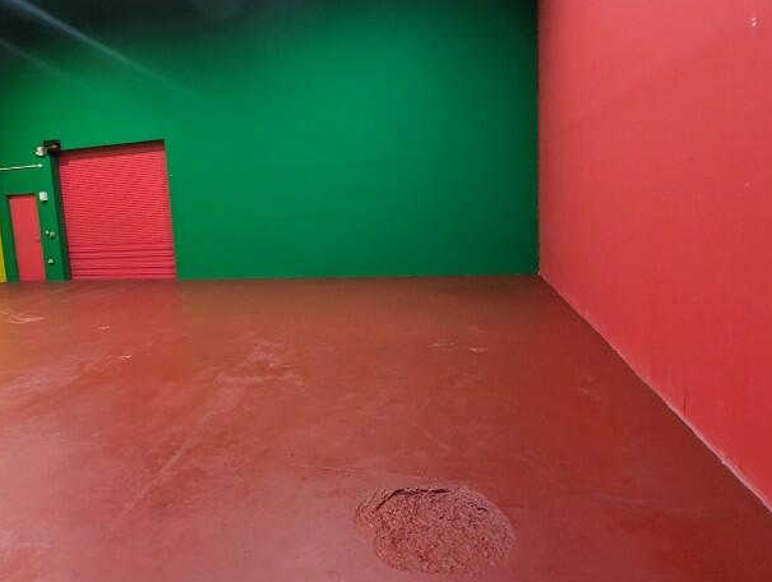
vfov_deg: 61.1
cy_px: 265
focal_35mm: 22
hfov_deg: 75.1
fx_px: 492
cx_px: 295
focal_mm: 1.95
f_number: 2.2
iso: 392
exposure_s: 1/100
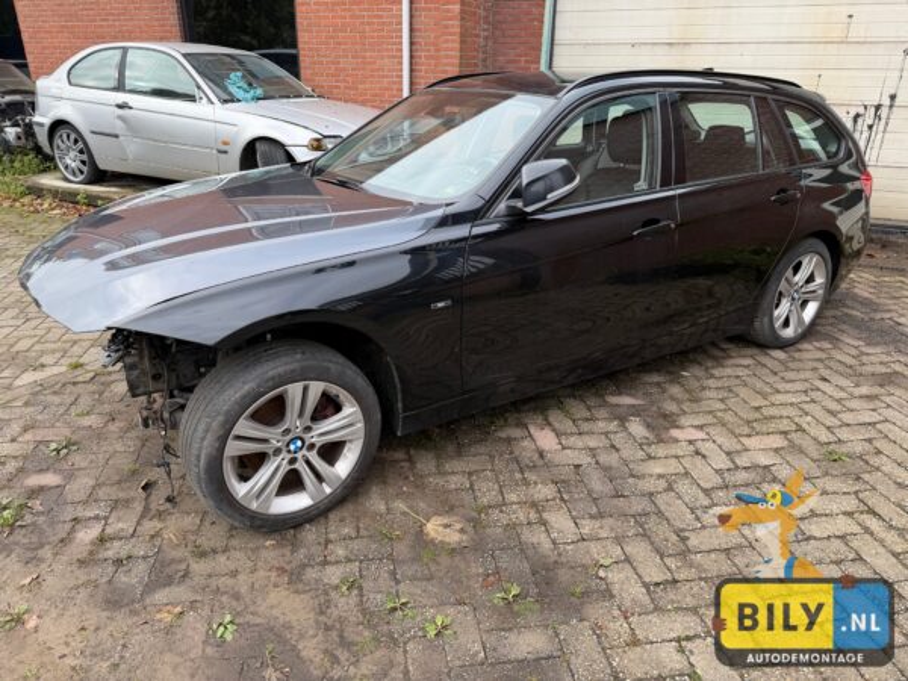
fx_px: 630
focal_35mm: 24
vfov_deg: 56.8
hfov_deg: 71.6
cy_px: 340
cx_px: 454
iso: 80
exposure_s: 1/507
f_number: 1.78
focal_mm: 6.76
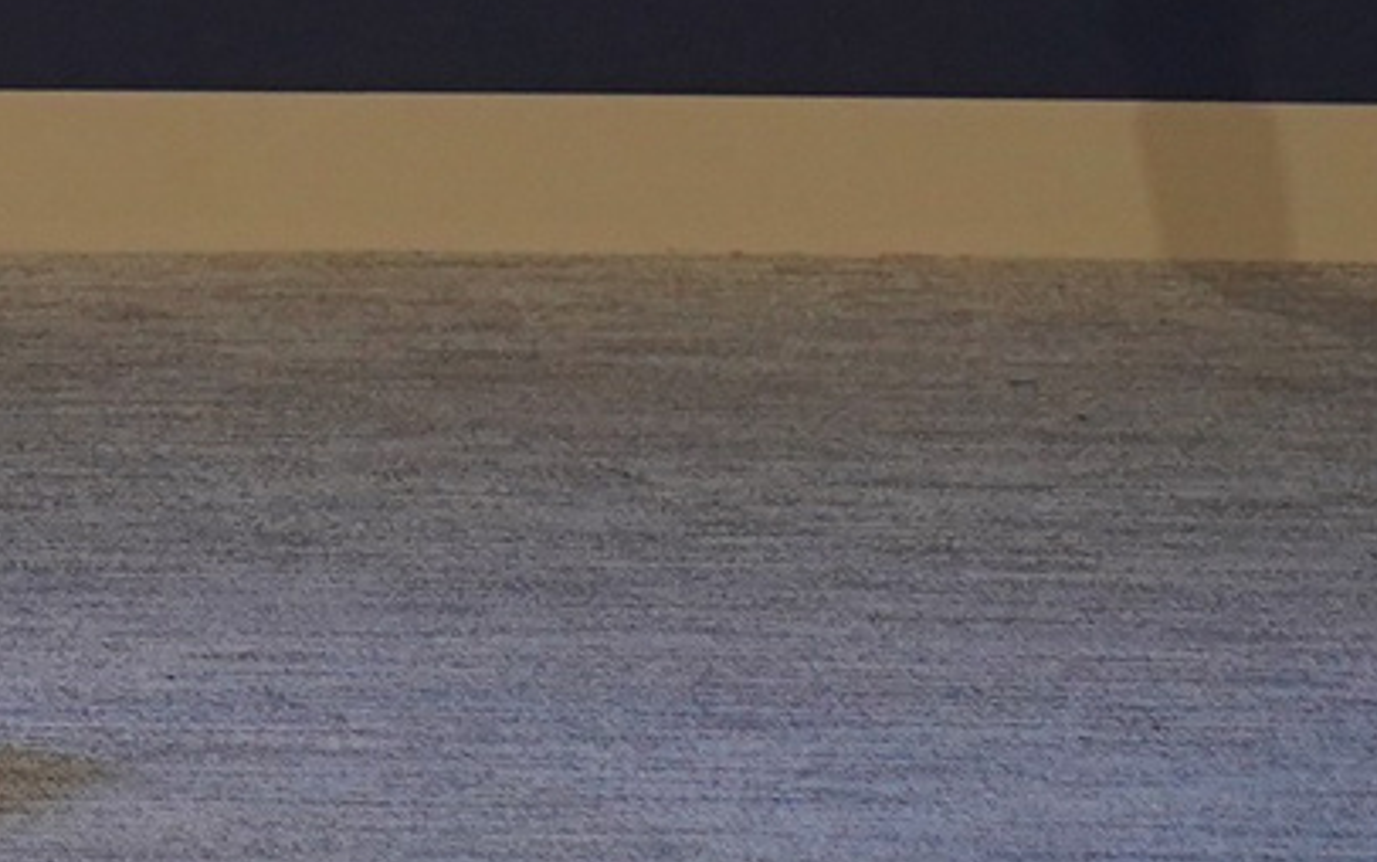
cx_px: -2920
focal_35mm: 270
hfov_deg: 6.9
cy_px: -1651
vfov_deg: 4.7
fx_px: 10135
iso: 1600
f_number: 5
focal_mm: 42
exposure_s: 1/160
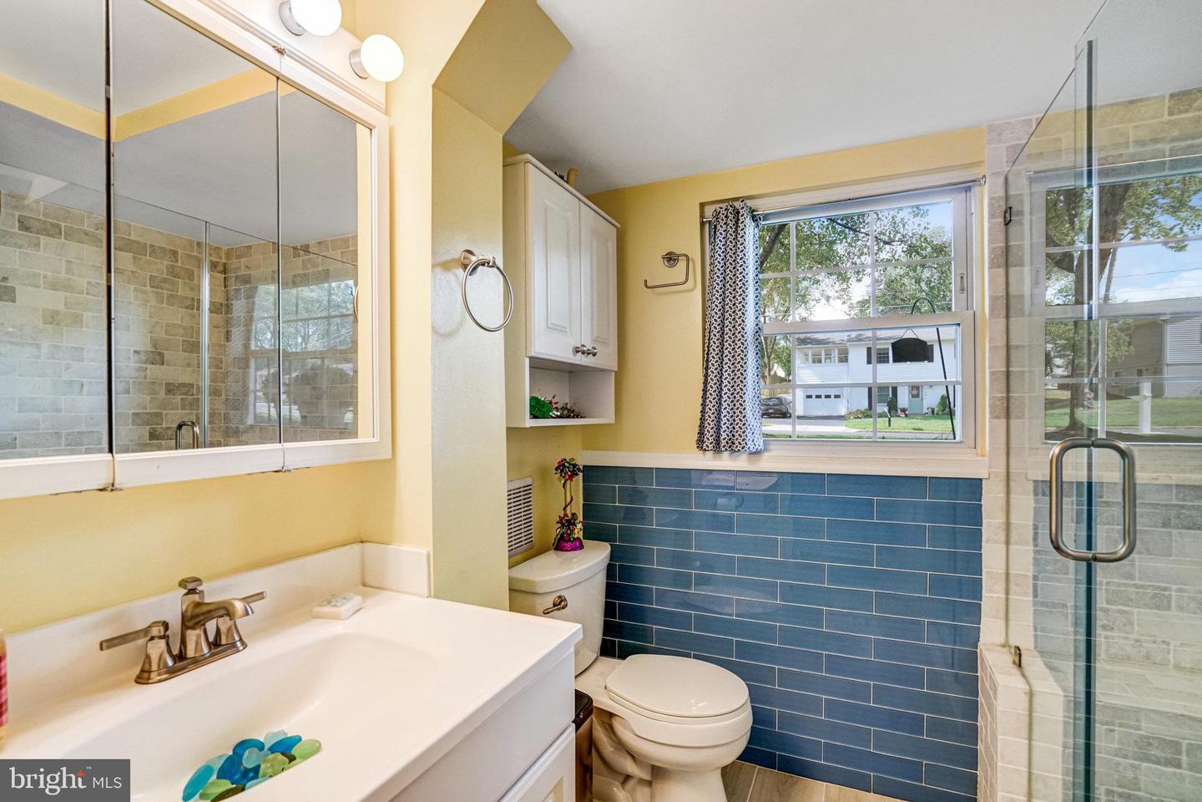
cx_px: 601
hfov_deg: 96.7
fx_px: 534
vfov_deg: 73.7
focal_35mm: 16
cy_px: 401
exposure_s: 1/125
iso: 1250
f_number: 8
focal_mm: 16
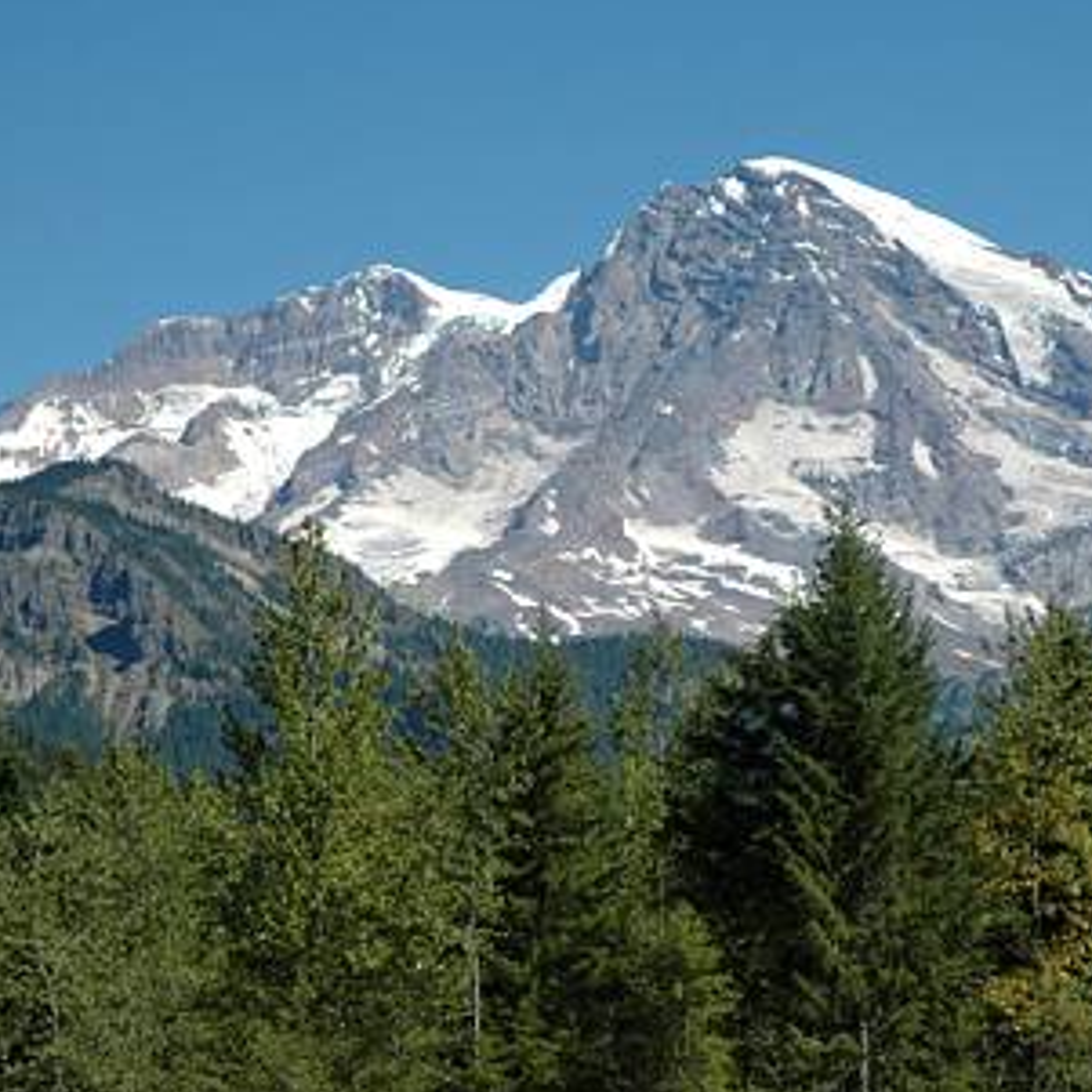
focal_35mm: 132
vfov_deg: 13.2
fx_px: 4711
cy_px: 521
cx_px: 697
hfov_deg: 13.2
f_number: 11
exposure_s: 1/400
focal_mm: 60
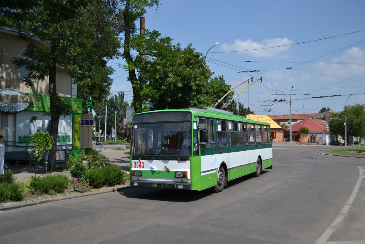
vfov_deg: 36.9
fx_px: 365
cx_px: 182
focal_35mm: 36
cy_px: 122
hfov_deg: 53.1
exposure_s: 1/1000
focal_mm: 24
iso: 100
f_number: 4
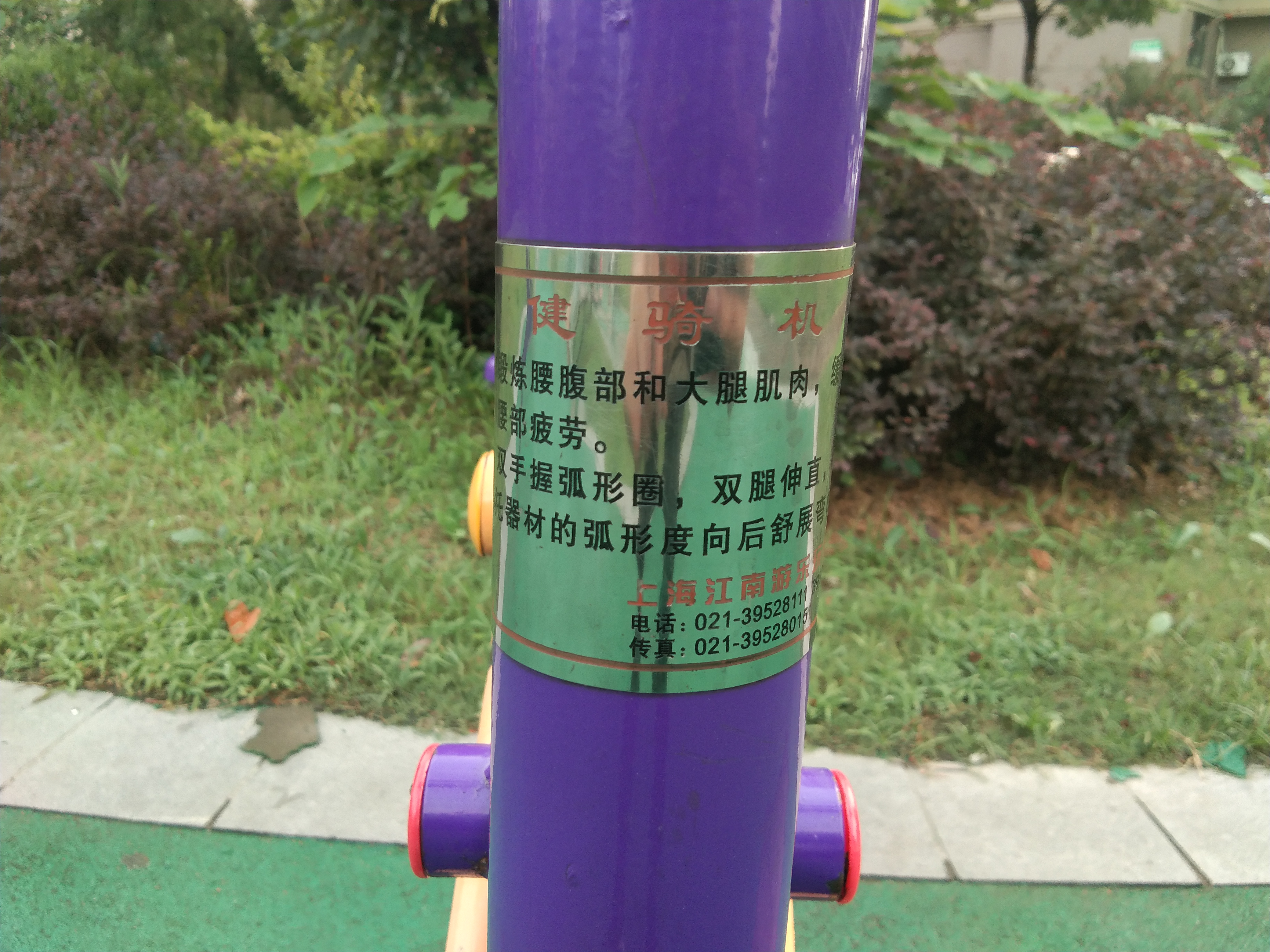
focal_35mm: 31
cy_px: 476
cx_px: 635
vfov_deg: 45.4
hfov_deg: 58.4
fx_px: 1137
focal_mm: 3.69
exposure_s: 1/50
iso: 125
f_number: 2.2
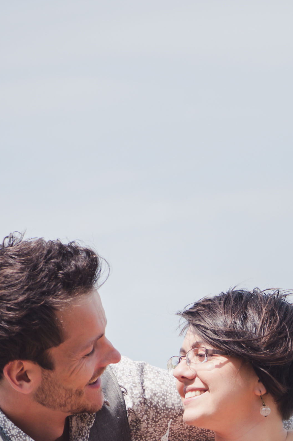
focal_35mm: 280
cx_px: 299
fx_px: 3423
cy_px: 518
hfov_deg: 4.9
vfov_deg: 7.3
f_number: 4.5
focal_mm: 105
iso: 200
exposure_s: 1/1250
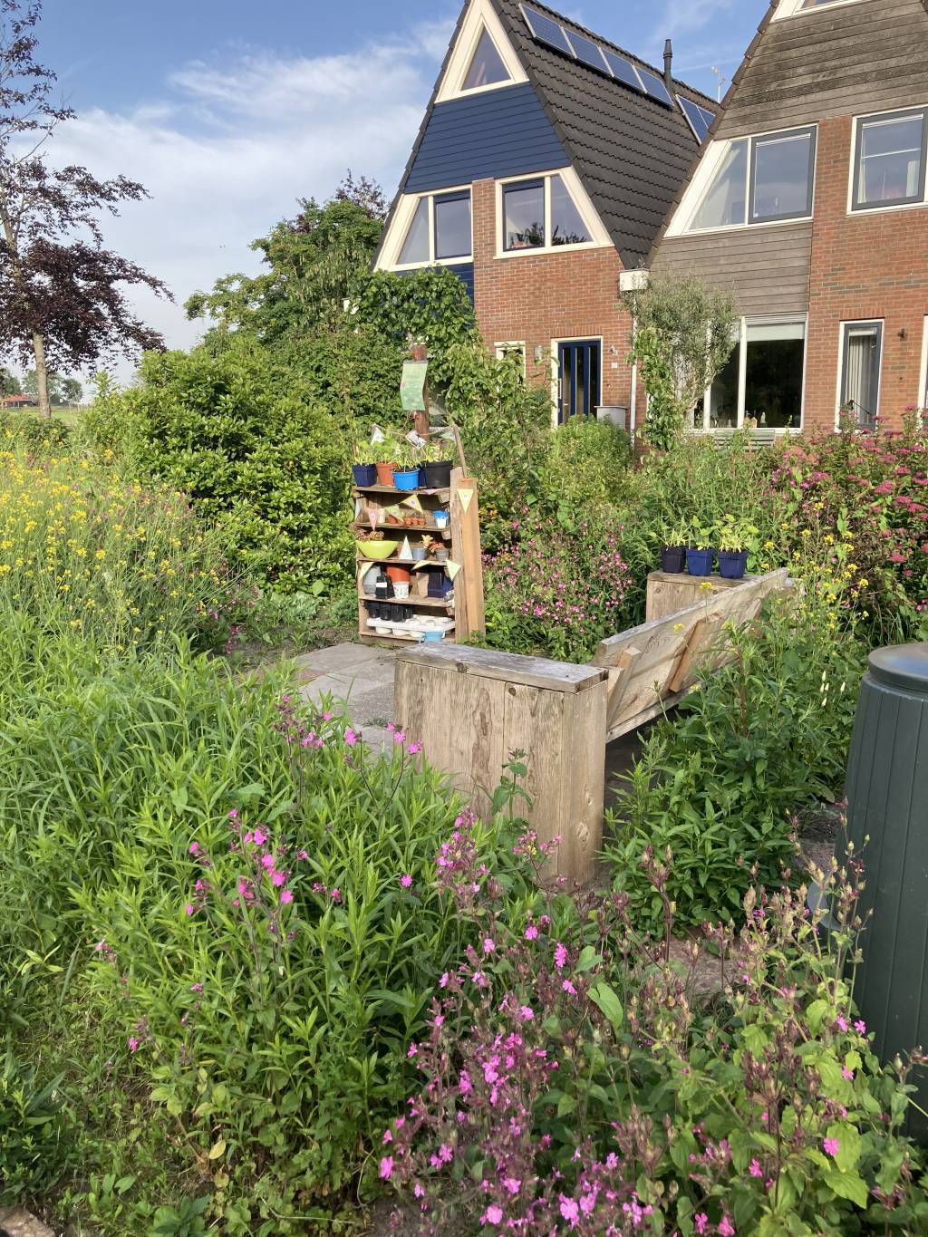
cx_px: 464
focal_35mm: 28
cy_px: 618
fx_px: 1001
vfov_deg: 63.4
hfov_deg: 49.8
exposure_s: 1/489
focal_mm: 3.99
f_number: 1.8
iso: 20
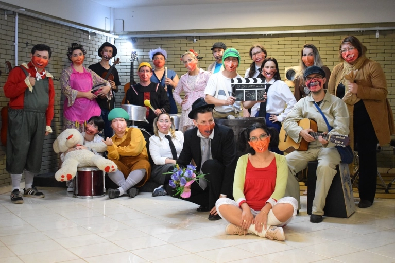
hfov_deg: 41.1
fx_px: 527
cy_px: 132
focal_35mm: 48
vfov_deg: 28.1
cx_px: 198
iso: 3200
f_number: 4.5
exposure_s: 1/100
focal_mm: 32
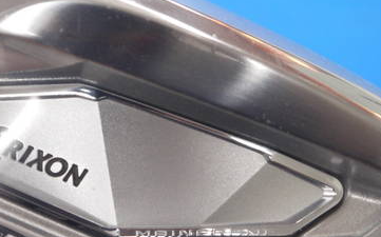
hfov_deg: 13.2
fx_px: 1639
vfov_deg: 8.3
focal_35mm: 158
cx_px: 144
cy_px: 96
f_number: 5.6
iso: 640
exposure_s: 1/80
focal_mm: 42
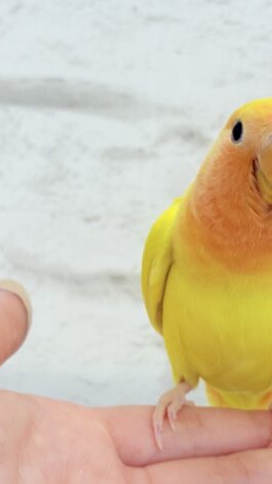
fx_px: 975
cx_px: 262
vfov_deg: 27.9
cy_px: 243
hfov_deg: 15.6
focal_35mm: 76
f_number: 1.6
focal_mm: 5.96
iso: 25
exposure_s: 1/50
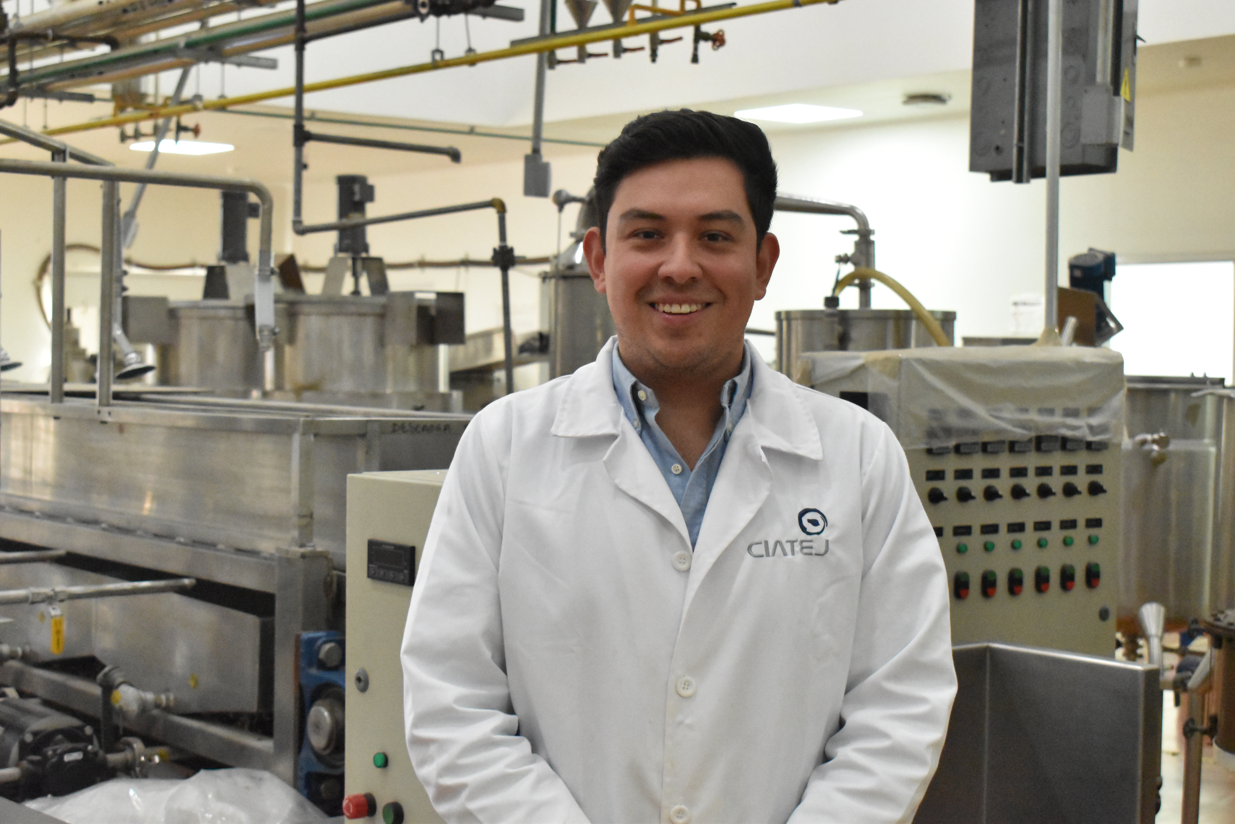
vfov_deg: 23.8
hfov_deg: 35.1
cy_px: 412
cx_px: 618
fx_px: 1955
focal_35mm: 57
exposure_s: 1/250
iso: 10000
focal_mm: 38
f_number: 6.3
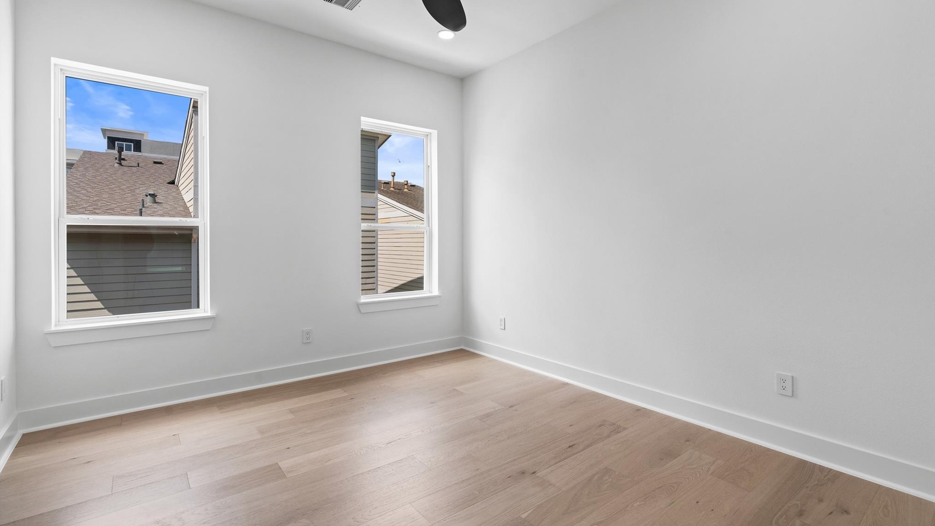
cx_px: 473
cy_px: 247
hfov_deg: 95.9
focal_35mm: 17
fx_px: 421
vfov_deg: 63.9
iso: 200
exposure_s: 1/6
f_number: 9
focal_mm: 16
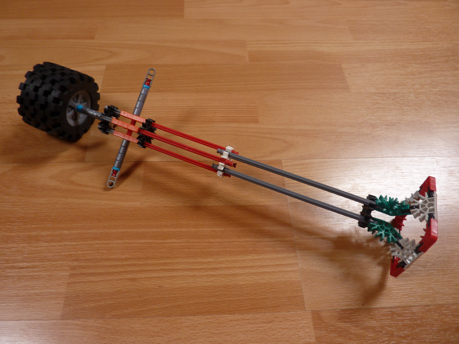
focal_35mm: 25
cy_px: 172
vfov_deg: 54.9
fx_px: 331
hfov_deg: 69.4
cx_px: 230
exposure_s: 1/60
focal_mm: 4.1
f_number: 3.3
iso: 80
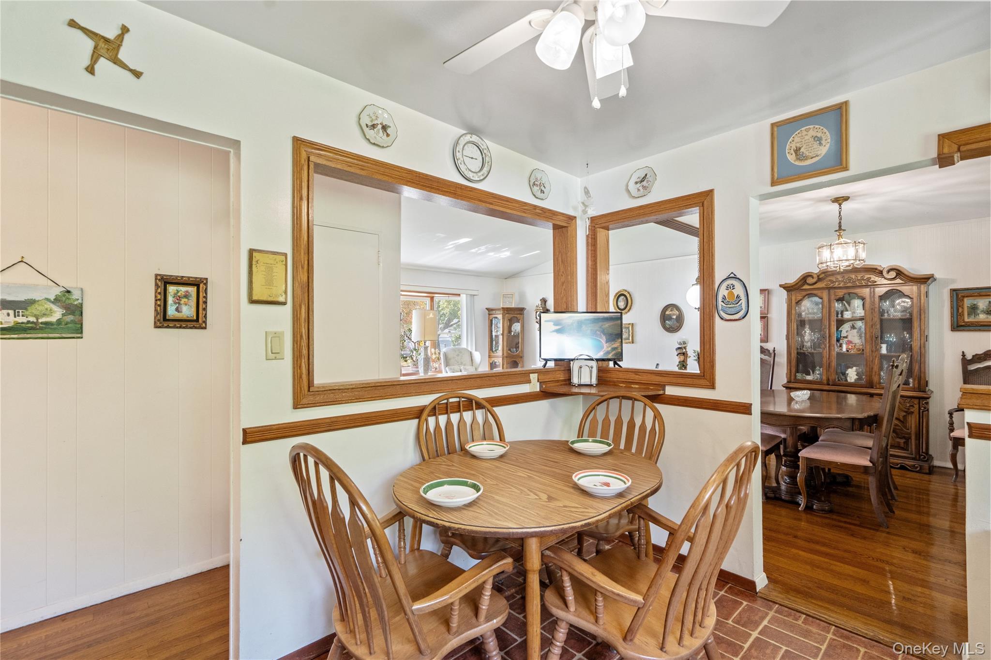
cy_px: 330
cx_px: 496
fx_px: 440
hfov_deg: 96.7
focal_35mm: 16
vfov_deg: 73.7
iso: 1600
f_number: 6.3
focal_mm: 16
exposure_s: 1/10
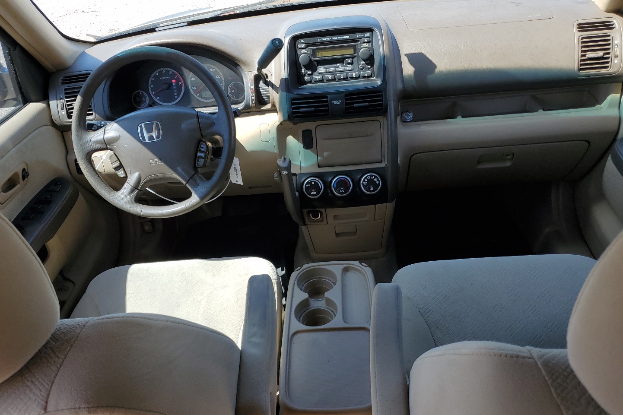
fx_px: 519
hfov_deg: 61.9
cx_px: 298
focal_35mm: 30
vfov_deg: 43.3
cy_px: 254
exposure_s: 1/556
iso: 50
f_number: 1.5
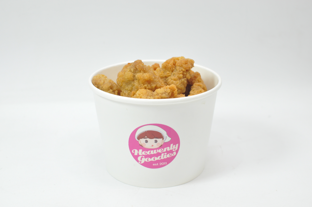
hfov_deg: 37.9
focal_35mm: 52
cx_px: 156
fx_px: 454
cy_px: 104
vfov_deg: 25.7
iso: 800
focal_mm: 35
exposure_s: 1/80
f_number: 6.3
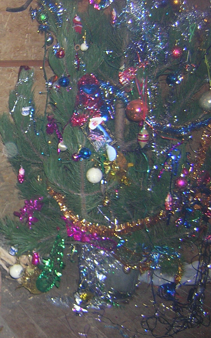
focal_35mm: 51
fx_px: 469
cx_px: -10
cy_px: 169
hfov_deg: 24.0
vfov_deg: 39.6
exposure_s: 1/60.1
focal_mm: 4.7
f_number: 2.6
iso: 294
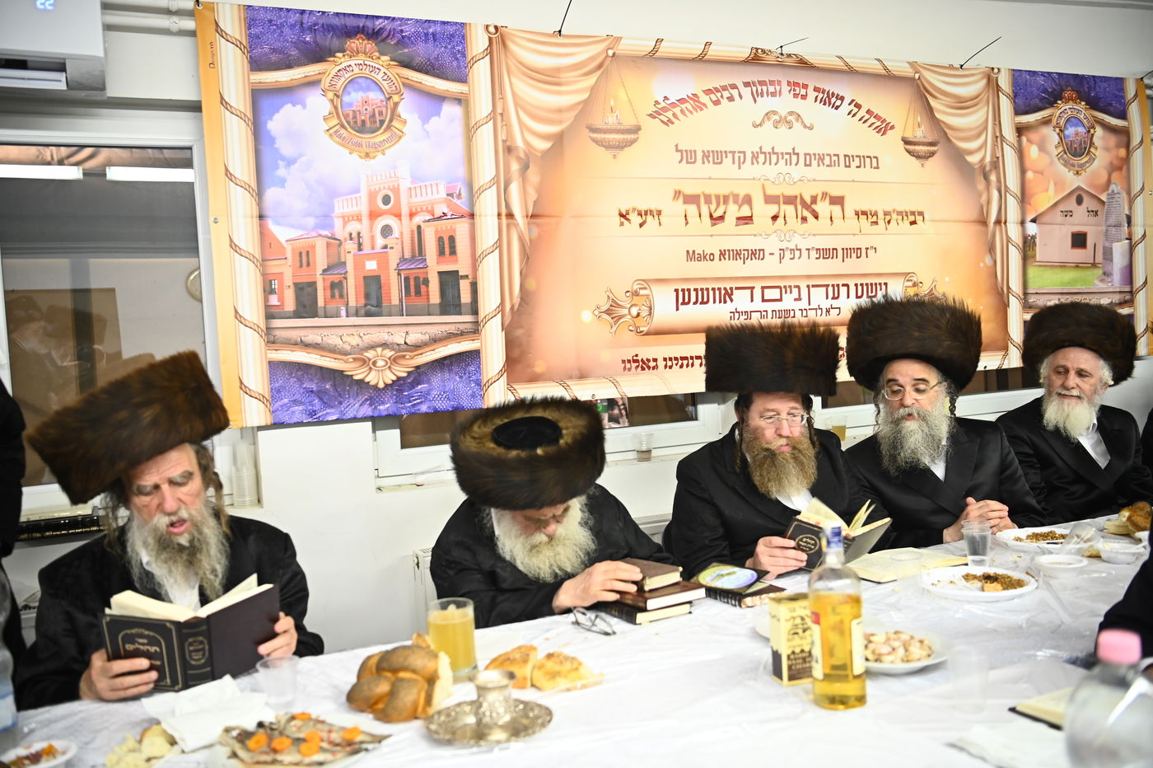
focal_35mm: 34
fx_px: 1088
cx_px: 576
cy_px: 384
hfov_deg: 55.8
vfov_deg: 38.8
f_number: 2.8
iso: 2000
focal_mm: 34
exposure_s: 1/100
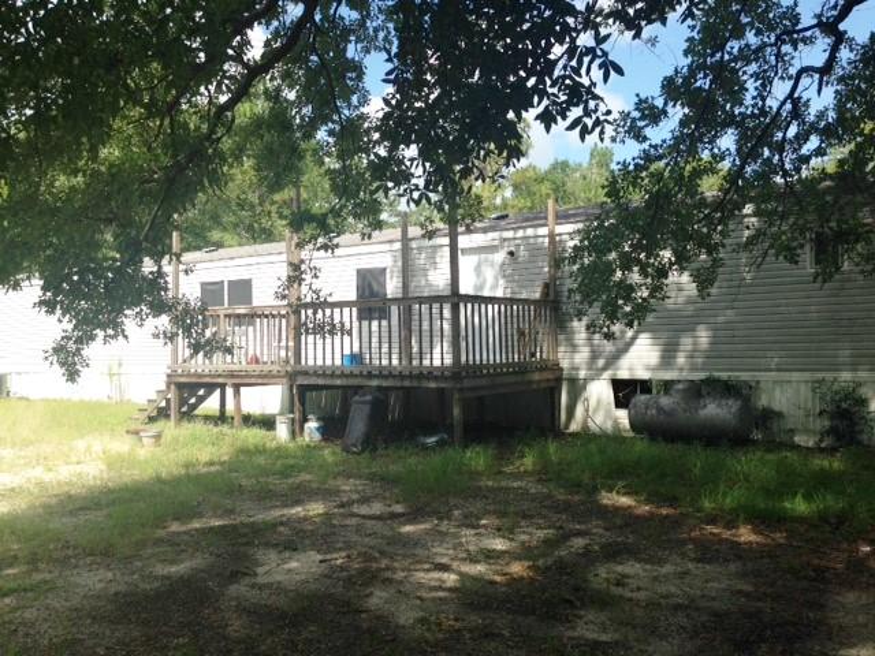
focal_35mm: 33
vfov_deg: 42.9
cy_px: 328
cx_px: 438
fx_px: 834
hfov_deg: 55.4
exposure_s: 1/951
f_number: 2.4
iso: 50
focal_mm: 4.12
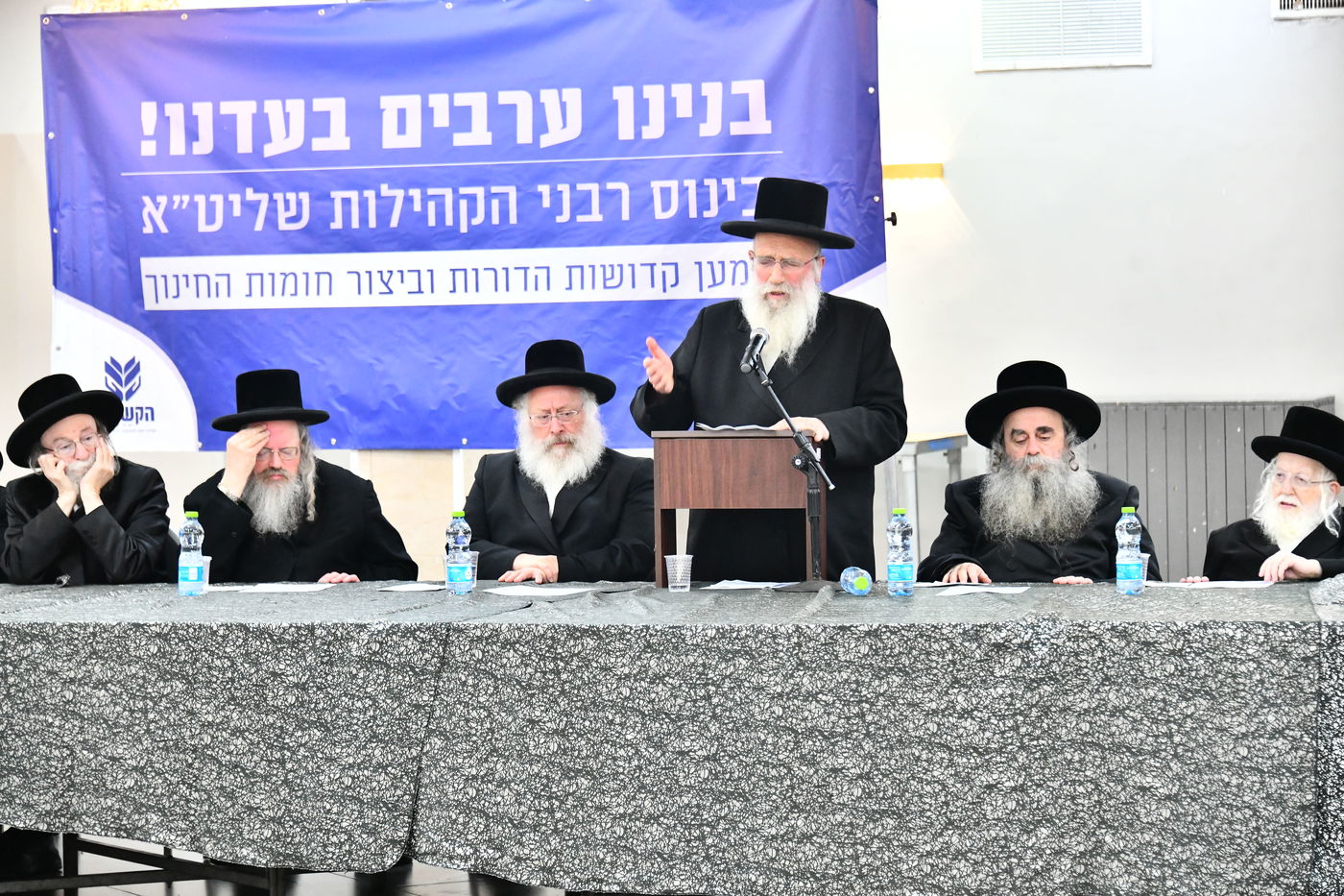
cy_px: 448
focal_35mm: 116
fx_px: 4330
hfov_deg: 17.6
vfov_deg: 11.8
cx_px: 672
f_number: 5.6
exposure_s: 1/125
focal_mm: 116
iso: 4000
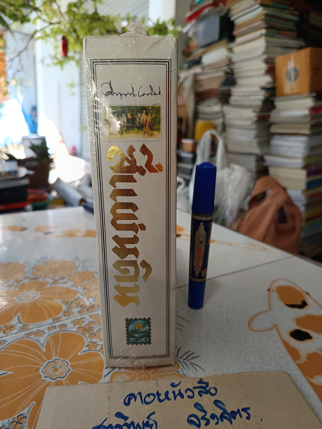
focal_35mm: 24
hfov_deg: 56.8
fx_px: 298
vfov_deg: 71.6
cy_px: 214
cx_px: 161
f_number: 1.7
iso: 109
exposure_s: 1/50
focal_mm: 5.31
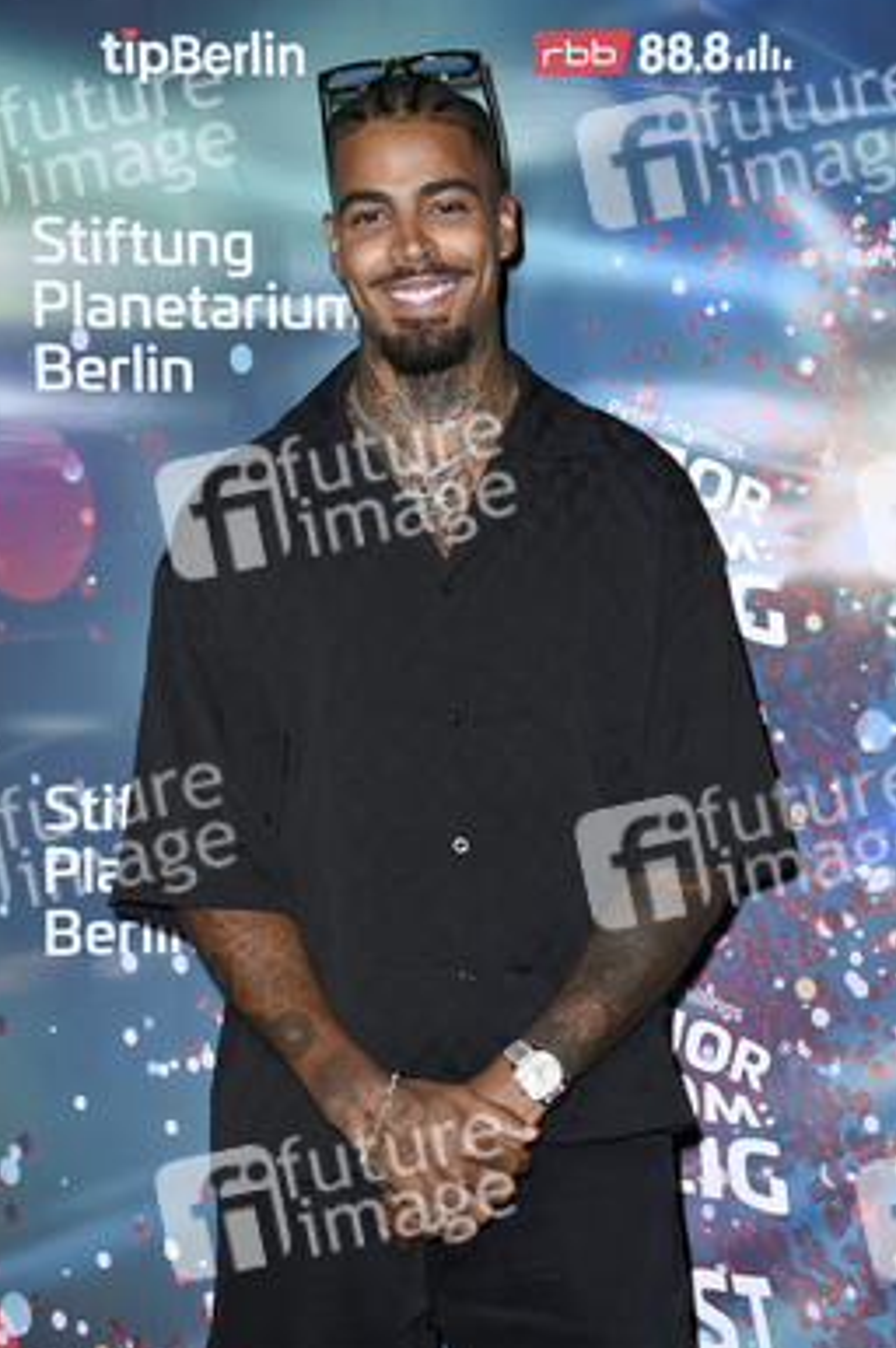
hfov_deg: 16.8
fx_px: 3029
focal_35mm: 81
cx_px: 438
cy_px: 672
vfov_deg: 25.1
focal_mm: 78
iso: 500
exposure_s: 1/160
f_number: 5.6
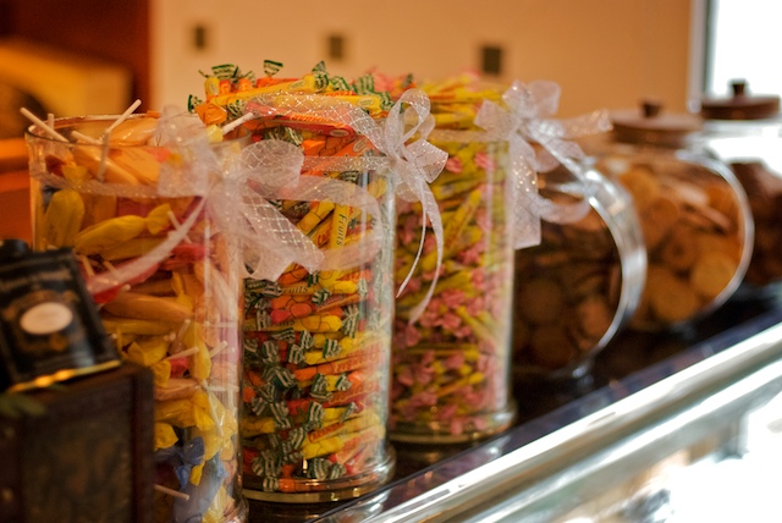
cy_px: 262
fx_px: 1631
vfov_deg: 18.2
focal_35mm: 75
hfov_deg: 27.0
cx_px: 391
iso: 1600
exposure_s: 1/320
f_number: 2
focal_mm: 50
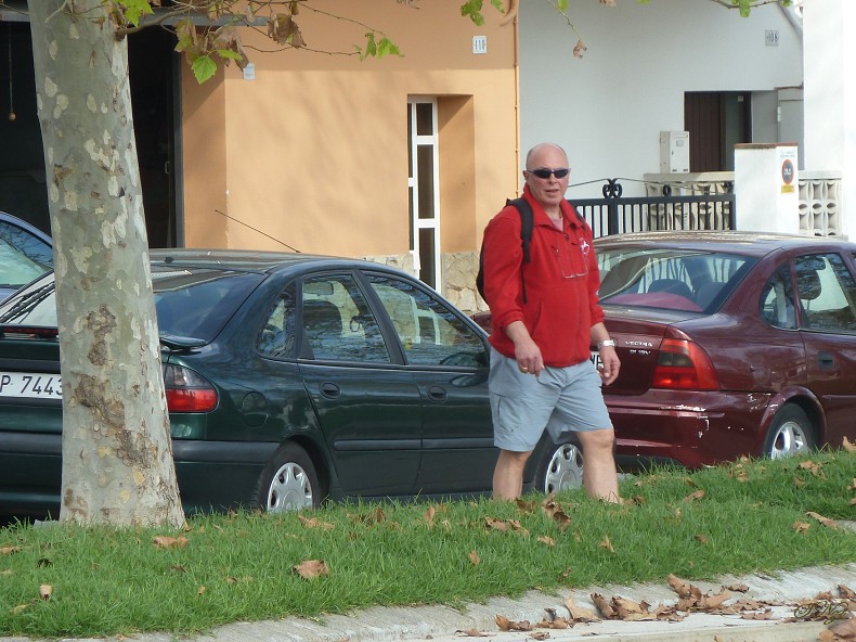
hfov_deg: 5.0
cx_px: 428
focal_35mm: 399
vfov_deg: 3.7
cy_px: 321
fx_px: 9864
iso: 80
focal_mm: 49.2
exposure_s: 1/125
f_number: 4.9
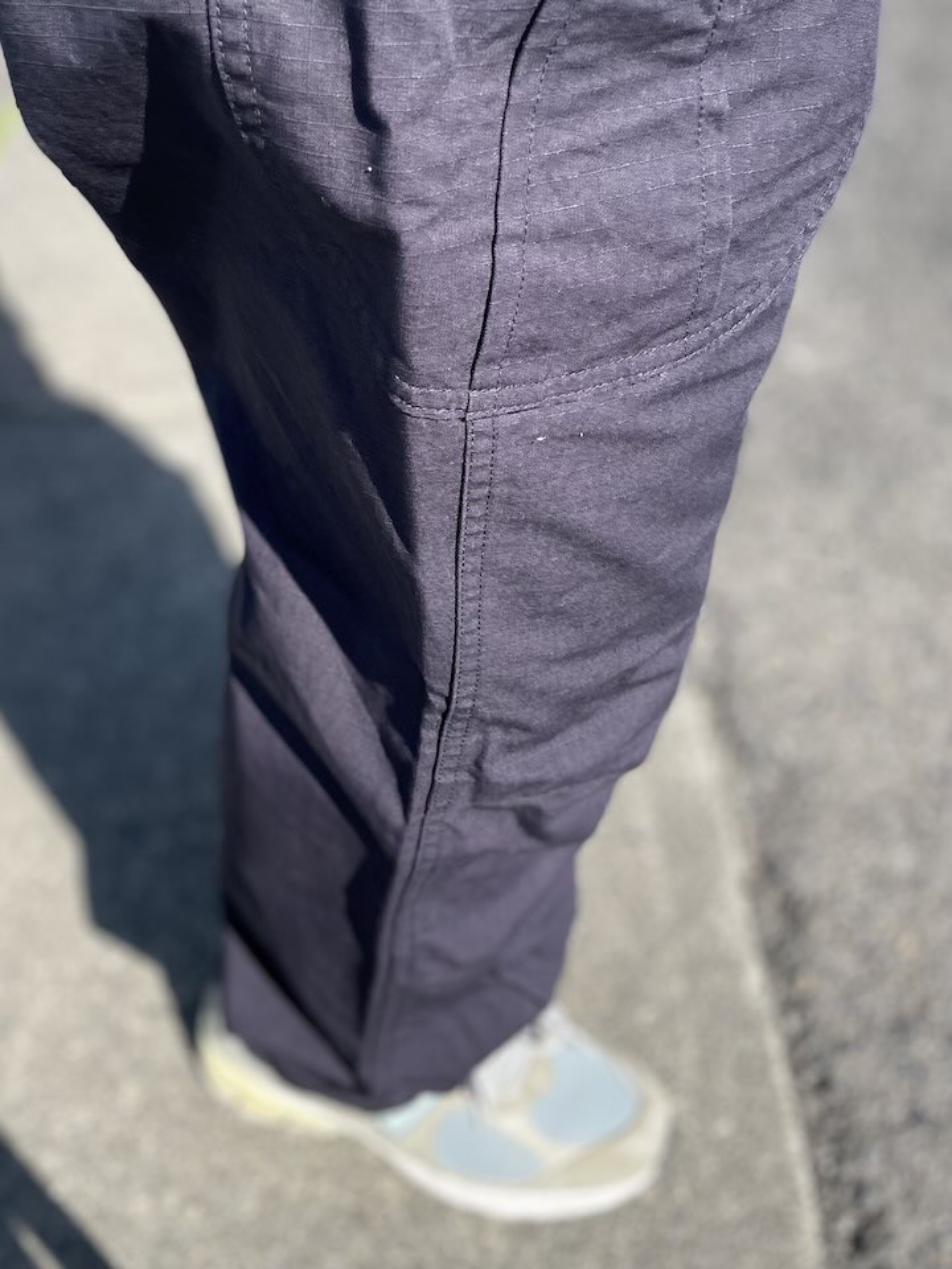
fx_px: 953
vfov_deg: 67.3
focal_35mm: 26
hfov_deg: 53.1
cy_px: 634
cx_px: 476
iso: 50
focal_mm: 4.2
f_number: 1.6
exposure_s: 1/2053
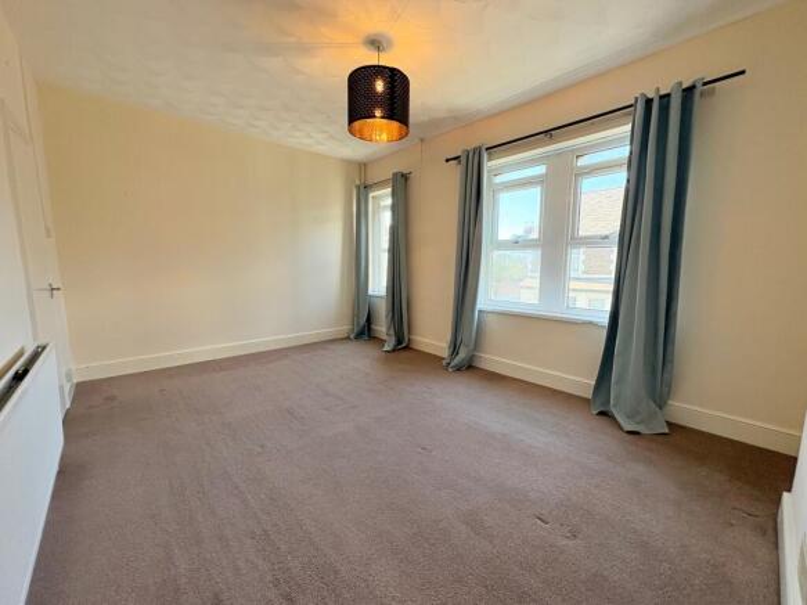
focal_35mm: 14
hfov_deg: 102.1
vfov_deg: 85.7
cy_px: 302
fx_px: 326
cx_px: 404
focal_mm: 2.22
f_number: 2.2
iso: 160
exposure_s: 1/99
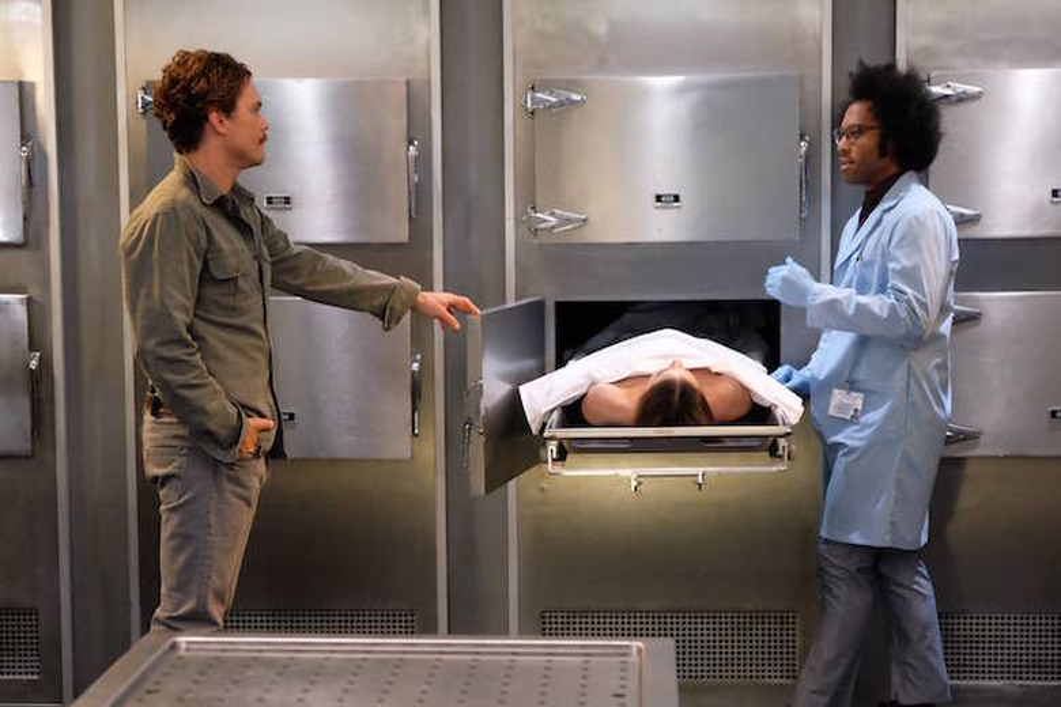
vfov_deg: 18.2
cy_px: 354
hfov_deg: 27.0
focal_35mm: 75
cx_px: 530
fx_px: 2210
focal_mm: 50
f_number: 3.6
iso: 5000
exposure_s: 1/125
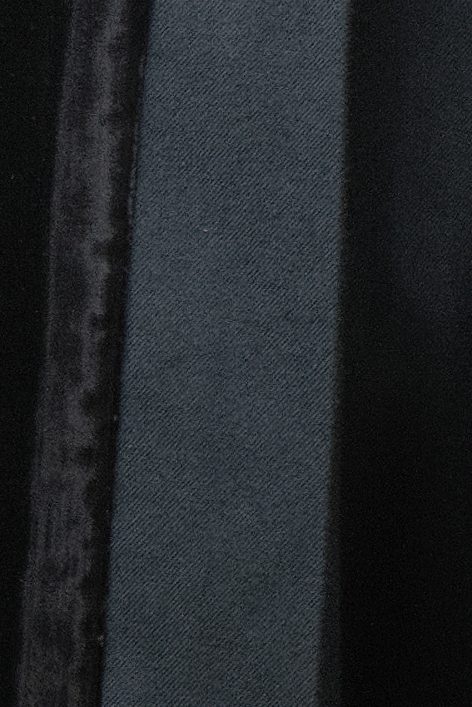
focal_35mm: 609
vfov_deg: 3.3
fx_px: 11971
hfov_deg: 2.3
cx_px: -270
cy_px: -1103
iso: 400
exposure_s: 1/125
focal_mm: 55
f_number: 8
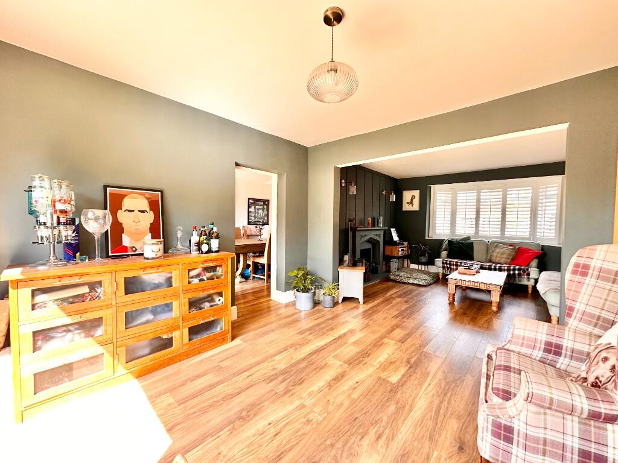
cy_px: 232
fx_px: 250
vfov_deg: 85.7
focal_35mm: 14
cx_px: 309
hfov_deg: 102.1
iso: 125
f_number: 2.2
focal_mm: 2.22
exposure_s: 1/99
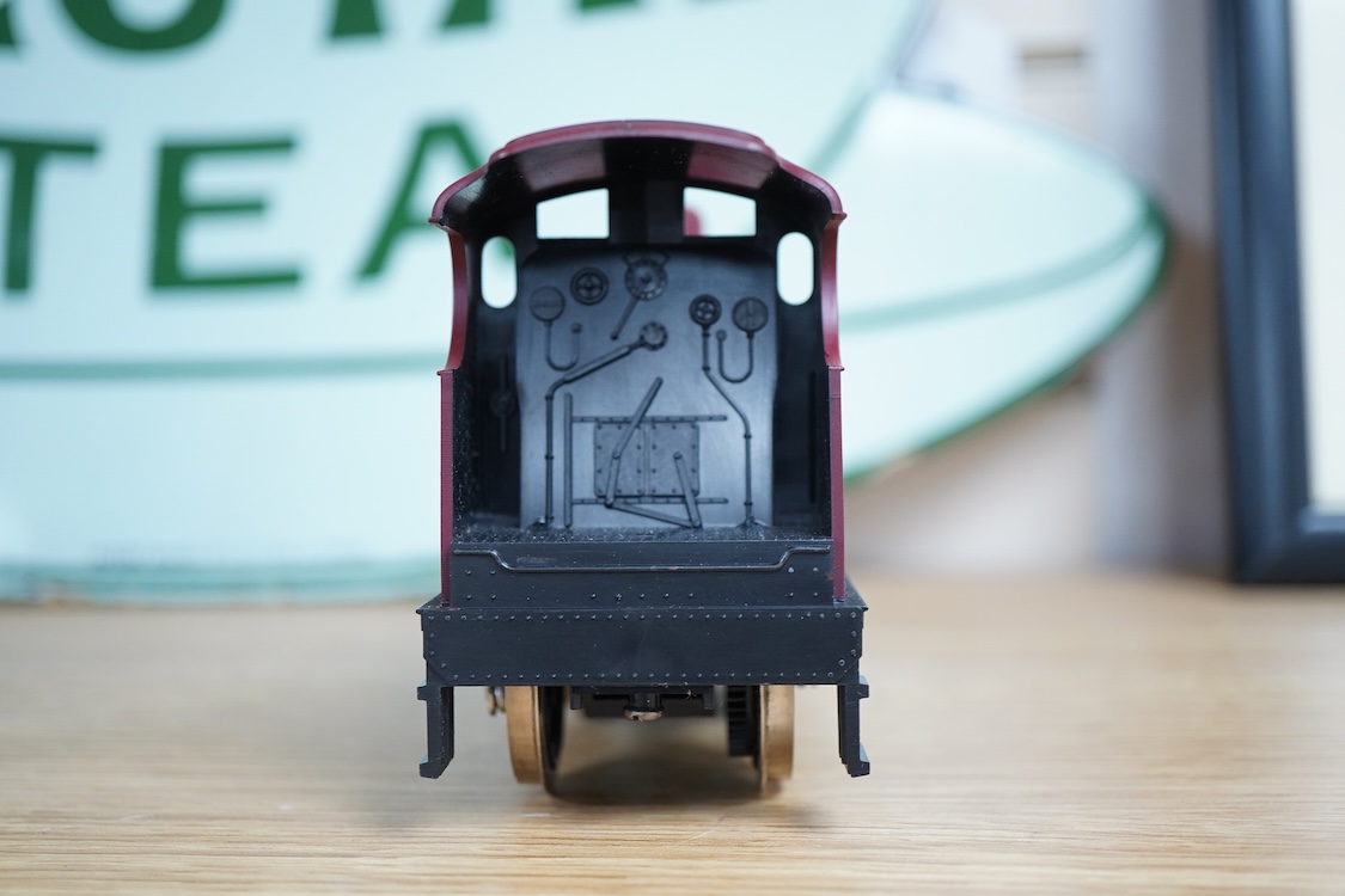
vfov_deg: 29.9
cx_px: 672
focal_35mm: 45
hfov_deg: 43.6
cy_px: 448
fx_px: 1681
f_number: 4.5
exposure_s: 1/100
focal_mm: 30
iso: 1250
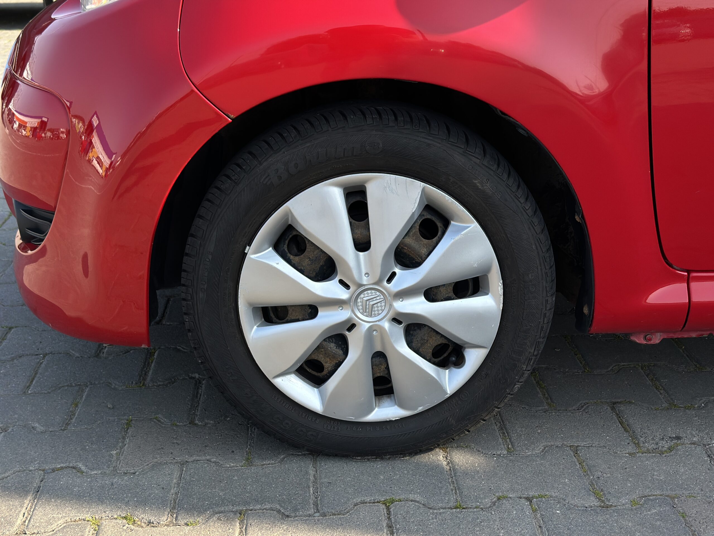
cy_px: 268
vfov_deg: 30.3
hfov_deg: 39.7
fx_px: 990
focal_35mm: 48
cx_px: 357
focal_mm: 6.86
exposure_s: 1/2358
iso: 100
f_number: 1.78
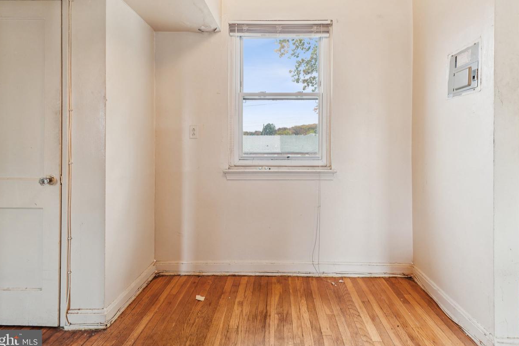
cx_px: 286
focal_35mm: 18
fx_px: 259
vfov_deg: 66.9
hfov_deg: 89.7
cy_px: 144
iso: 100
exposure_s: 1/5
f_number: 7.1
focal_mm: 10
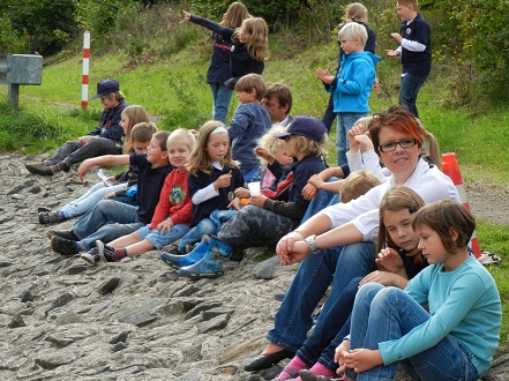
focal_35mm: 116
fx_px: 1704
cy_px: 190
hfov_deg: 17.0
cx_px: 254
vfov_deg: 12.8
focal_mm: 20.9
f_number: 4.6
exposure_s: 1/402
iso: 160
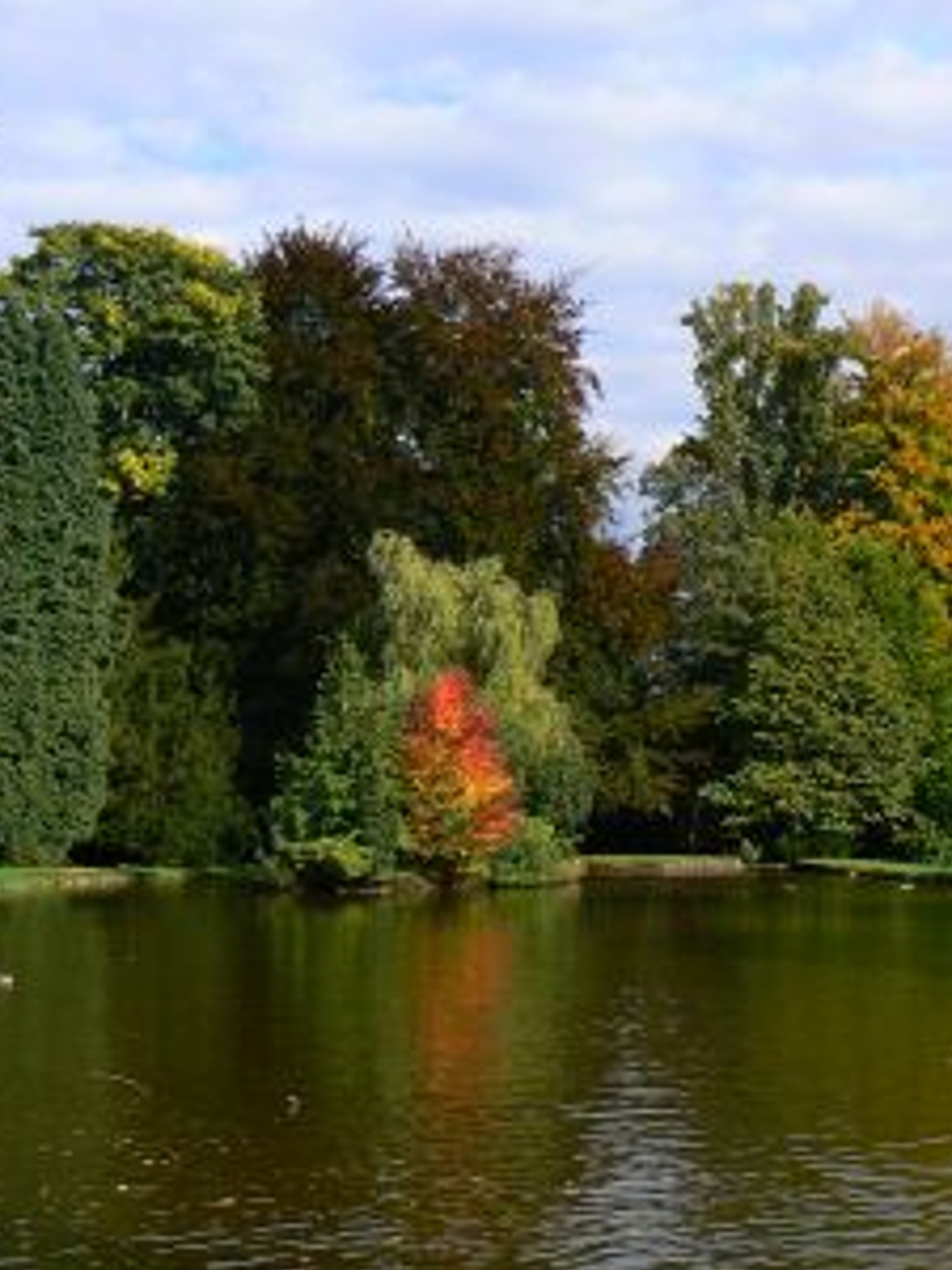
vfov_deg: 32.2
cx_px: 757
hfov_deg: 24.1
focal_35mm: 60
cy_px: 709
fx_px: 2200
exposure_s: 1/400
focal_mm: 6
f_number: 5.6
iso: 80
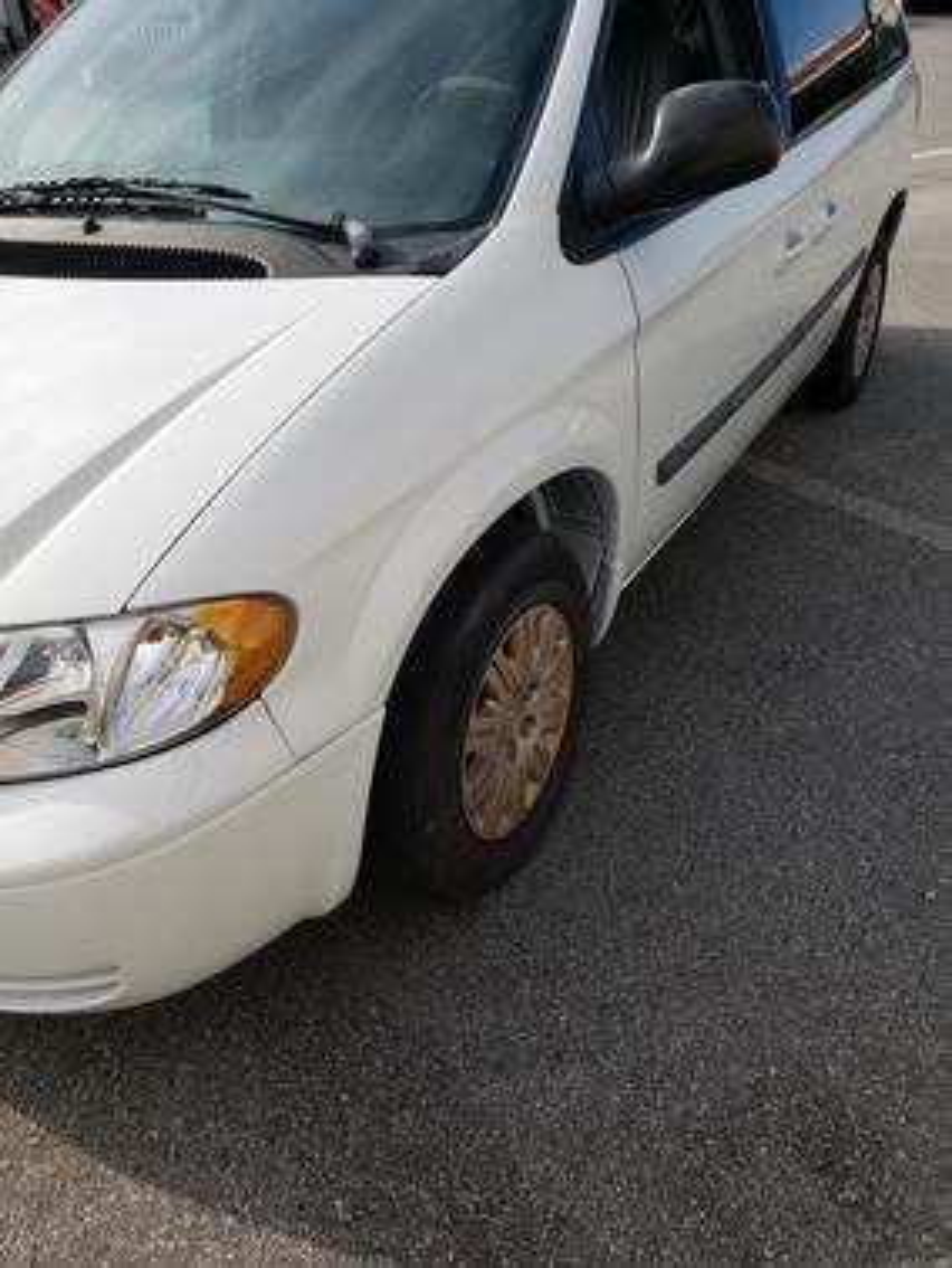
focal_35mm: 26
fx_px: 952
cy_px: 634
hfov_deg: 53.1
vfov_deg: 67.3
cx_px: 476
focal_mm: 4.3
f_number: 2.4
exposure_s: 1/1105
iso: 50
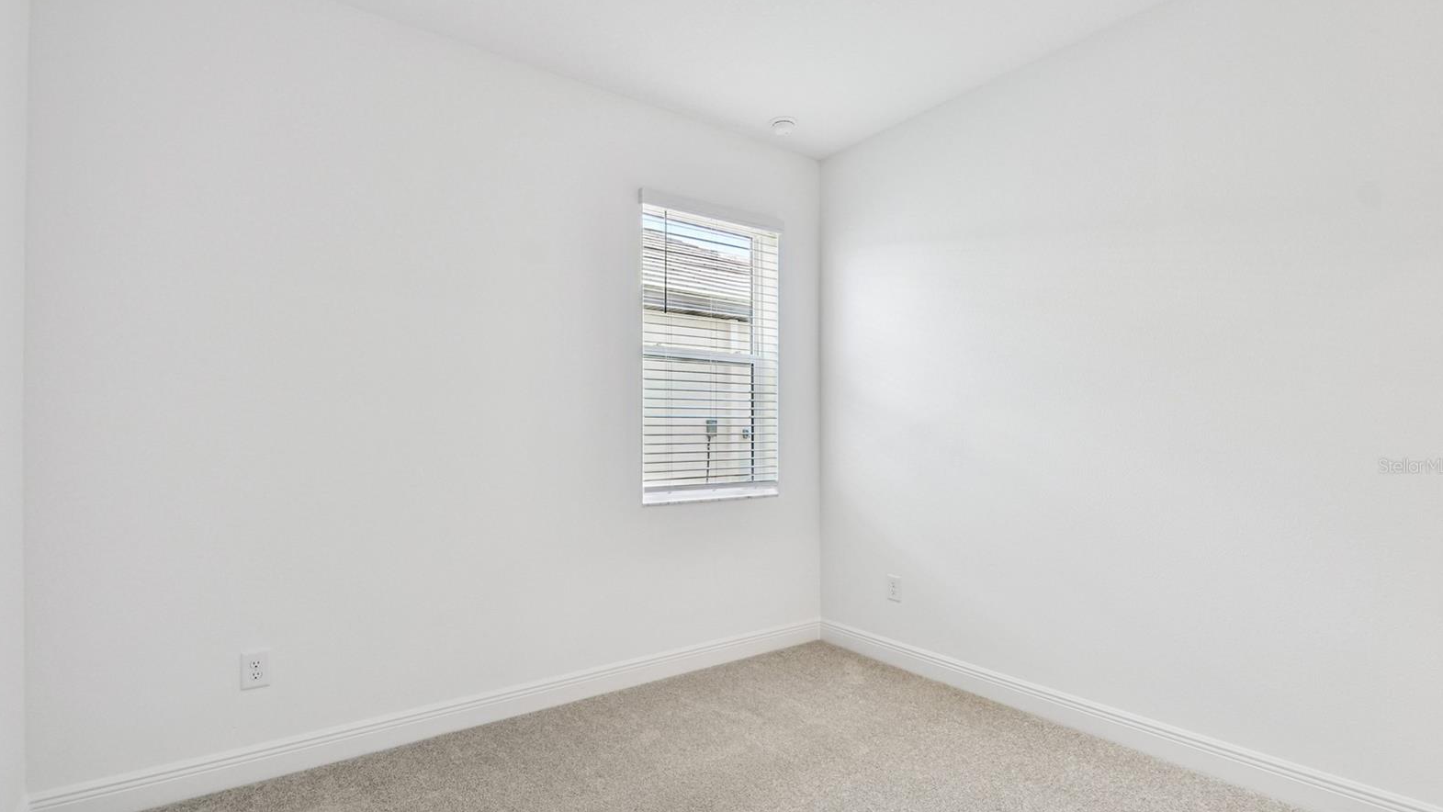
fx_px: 612
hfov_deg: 99.4
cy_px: 466
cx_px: 726
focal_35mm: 16
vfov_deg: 66.7
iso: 100
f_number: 7.1
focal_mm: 10
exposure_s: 1/50
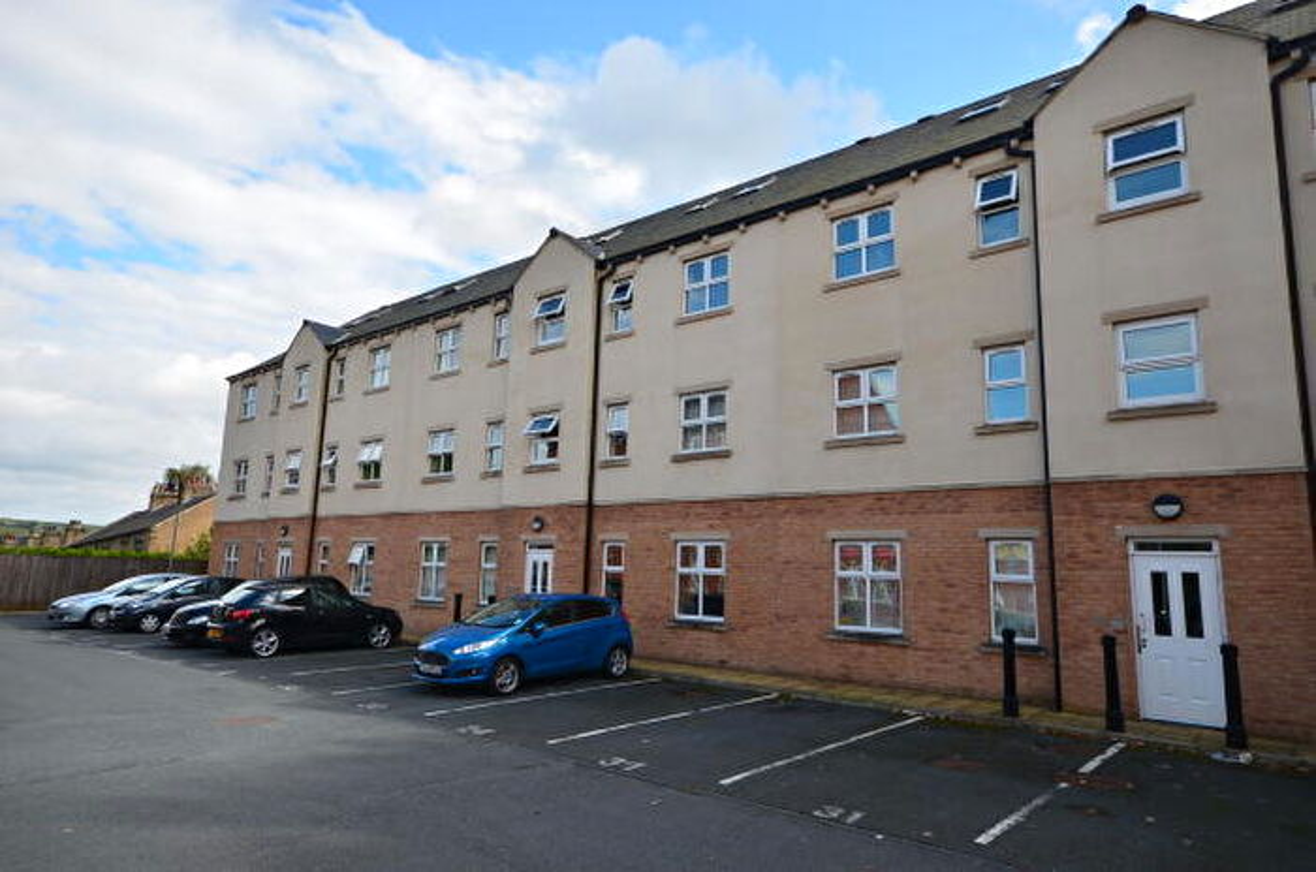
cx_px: 658
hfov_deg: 77.4
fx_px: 821
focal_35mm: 22
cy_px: 436
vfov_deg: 56.0
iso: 250
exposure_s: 1/250
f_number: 10
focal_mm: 15
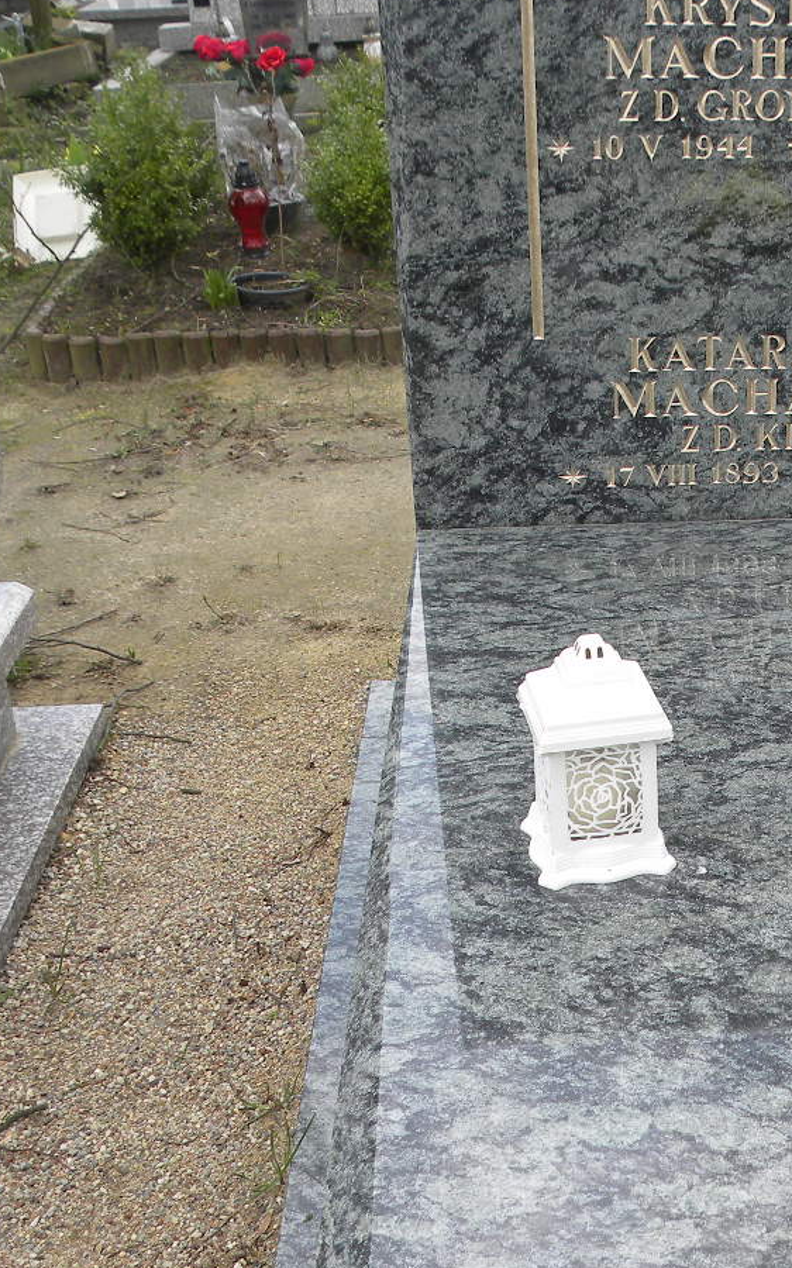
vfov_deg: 41.0
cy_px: 576
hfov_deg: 25.3
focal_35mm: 49
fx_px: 1693
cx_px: 751
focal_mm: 4.6
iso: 64
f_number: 3.5
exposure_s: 1/103
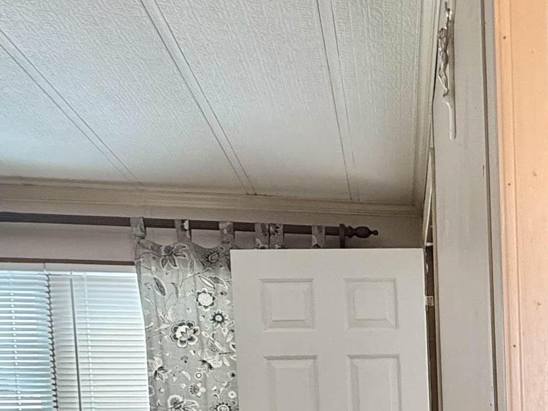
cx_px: 533
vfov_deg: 27.2
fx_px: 728
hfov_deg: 37.4
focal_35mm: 46
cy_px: 512
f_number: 2.2
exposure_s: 1/120
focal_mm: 2.22
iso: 320
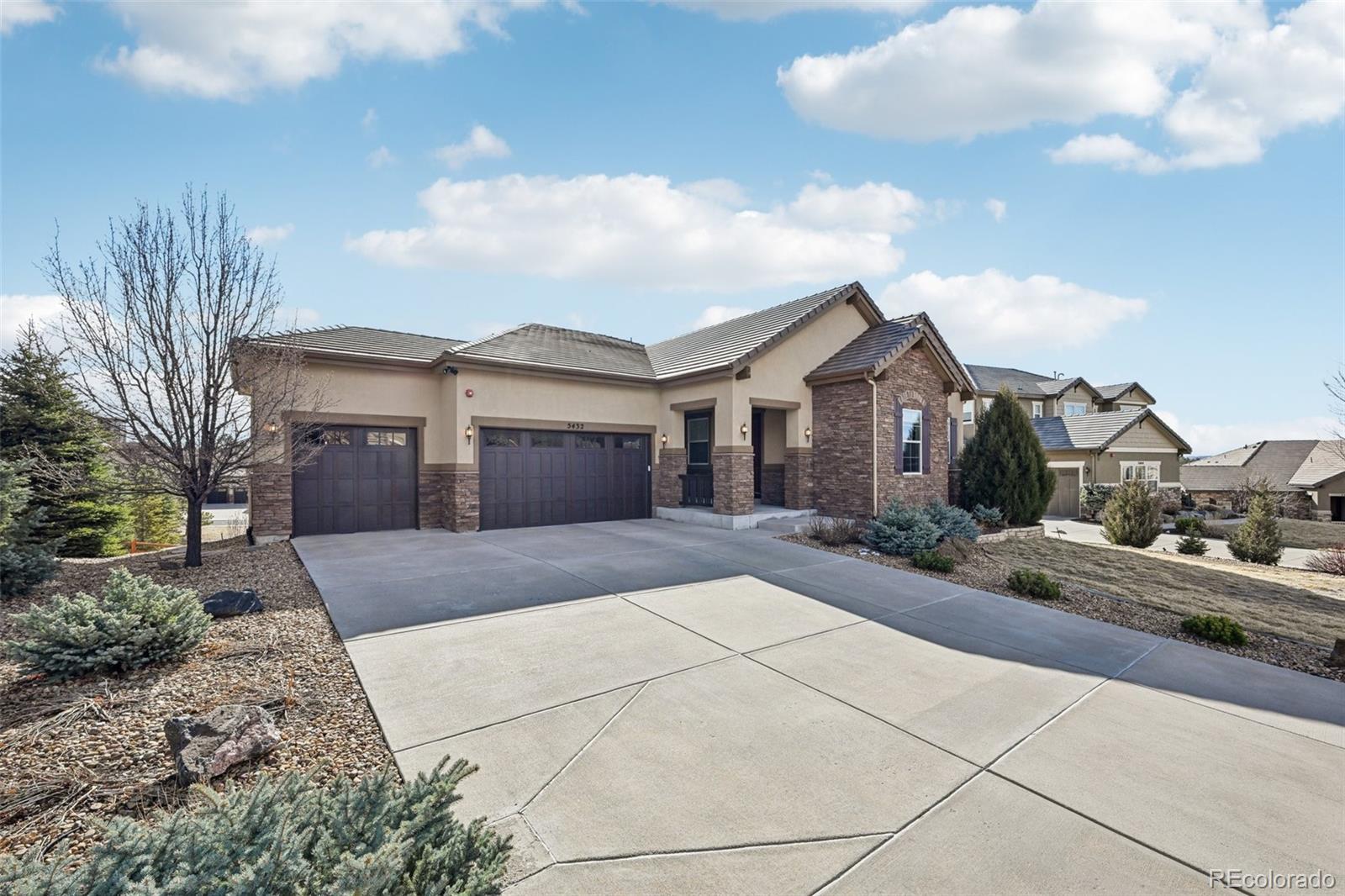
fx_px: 560
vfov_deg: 77.3
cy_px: 448
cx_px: 672
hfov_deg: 100.4
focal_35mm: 15
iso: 64
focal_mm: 15
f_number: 11
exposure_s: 1/80
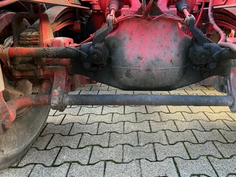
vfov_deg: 46.7
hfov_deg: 59.7
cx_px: 134
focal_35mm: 30
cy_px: 78
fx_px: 204
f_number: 1.5
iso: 125
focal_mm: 5.7
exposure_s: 1/89
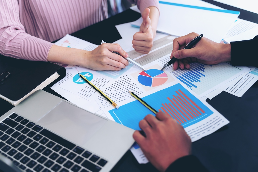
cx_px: 129
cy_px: 86
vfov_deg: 30.5
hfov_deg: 44.5
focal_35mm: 44
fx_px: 315
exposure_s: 1/160
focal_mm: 44
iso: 400
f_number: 2.8
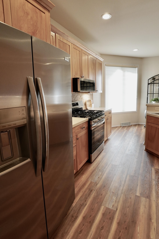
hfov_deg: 68.7
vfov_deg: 91.5
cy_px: 121
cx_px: 84
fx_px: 116
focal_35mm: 18
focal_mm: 11
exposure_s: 1/160
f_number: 4
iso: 640
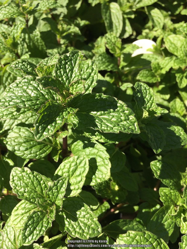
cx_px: 94
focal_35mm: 29
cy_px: 124
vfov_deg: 61.7
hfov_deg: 48.2
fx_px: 209
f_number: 2.2
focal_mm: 4.15
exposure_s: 1/370
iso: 32
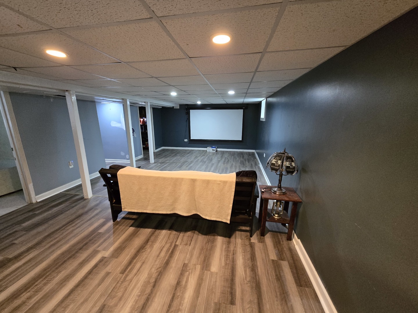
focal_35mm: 13
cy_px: 156
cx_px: 209
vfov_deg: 89.9
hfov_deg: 106.2
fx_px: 157
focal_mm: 2.2
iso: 1000
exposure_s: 1/60
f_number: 2.2
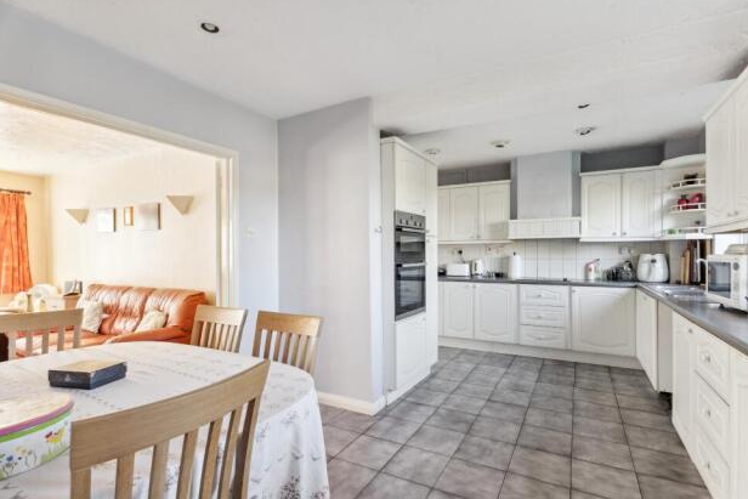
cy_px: 260
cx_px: 396
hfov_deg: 93.2
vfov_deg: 70.4
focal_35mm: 17
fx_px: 353
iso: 100
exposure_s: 1/4
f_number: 8
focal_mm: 16
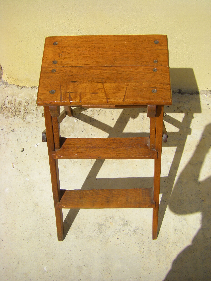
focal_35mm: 38
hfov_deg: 37.7
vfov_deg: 49.0
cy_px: 140
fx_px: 309
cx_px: 106
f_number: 7
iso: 64
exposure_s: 1/320
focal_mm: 6.3
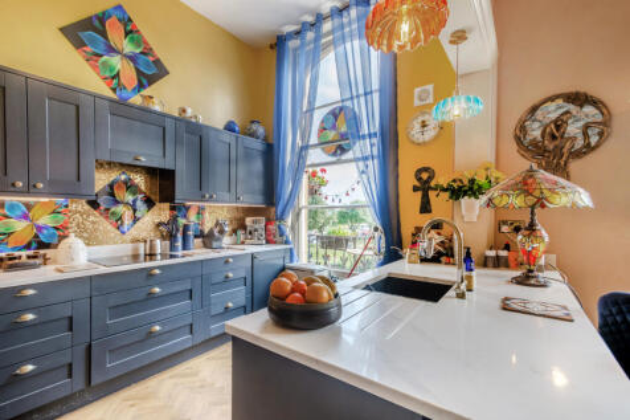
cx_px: 315
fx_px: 262
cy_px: 210
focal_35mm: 15
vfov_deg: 77.3
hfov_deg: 100.4
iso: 100
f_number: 7.1
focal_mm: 10
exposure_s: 1/80
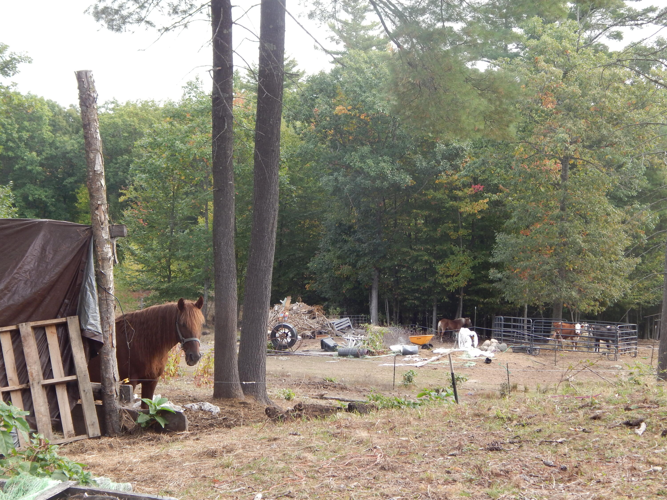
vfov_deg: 24.0
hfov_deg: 31.7
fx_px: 1175
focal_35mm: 61
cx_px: 334
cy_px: 250
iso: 125
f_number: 4
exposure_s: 1/125
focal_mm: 10.9
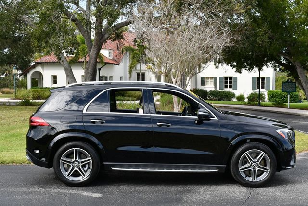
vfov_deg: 25.1
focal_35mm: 54
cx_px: 154
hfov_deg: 36.8
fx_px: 462
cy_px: 103
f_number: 8
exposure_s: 1/250
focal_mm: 27
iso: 180
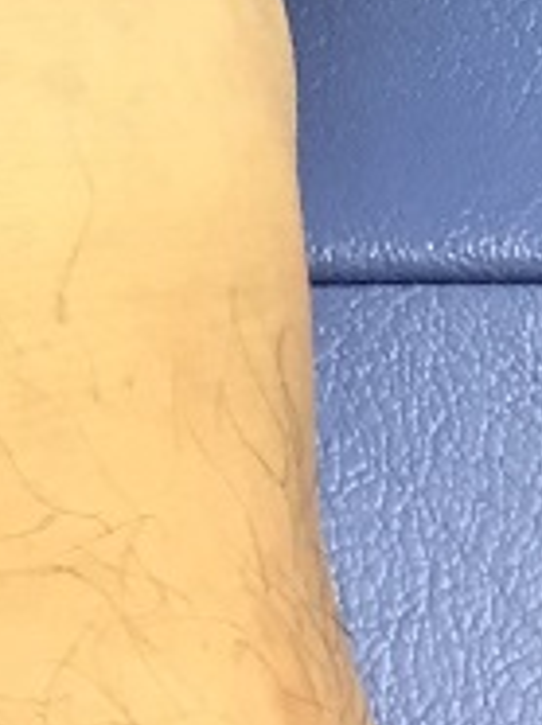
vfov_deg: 8.3
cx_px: 8
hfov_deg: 7.2
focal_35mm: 204
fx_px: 4269
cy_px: -1407
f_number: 2.2
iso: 100
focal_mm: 4.15
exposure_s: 1/30
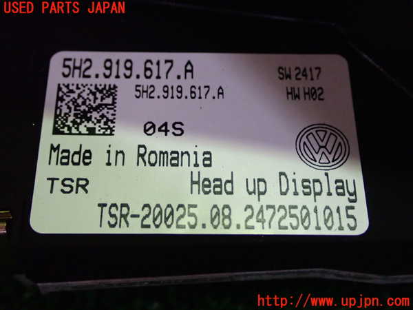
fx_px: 692
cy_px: 155
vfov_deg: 25.2
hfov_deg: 33.2
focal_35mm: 58
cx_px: 206
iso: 1000
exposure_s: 1/125
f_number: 3.5
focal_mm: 10.35
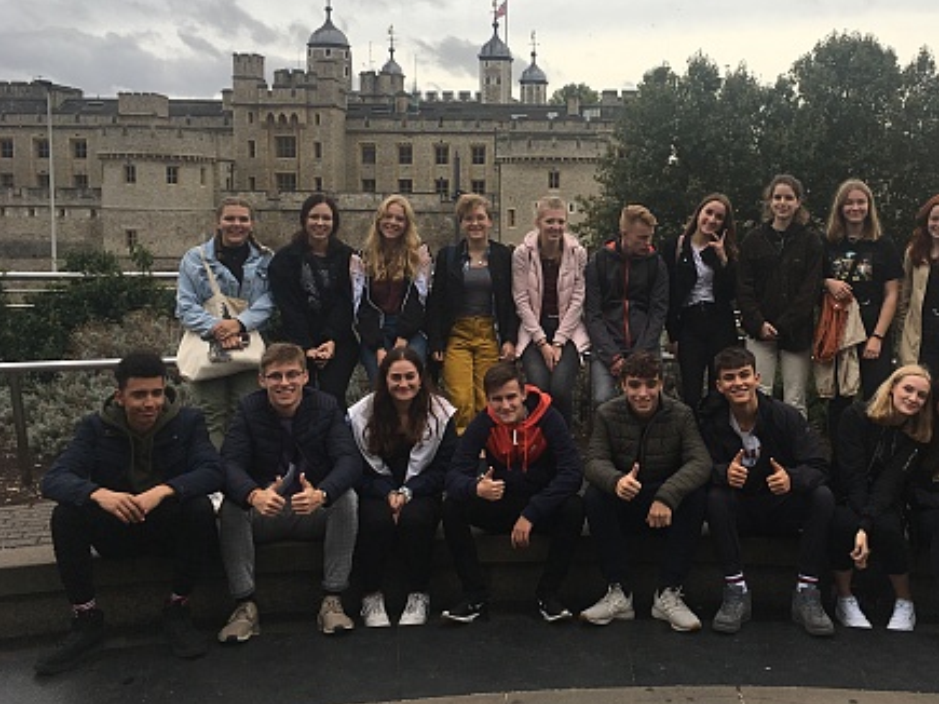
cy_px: 288
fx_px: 1058
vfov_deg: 36.7
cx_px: 612
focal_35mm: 39
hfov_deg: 47.2
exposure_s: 1/375
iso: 25
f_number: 2.2
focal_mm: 4.15
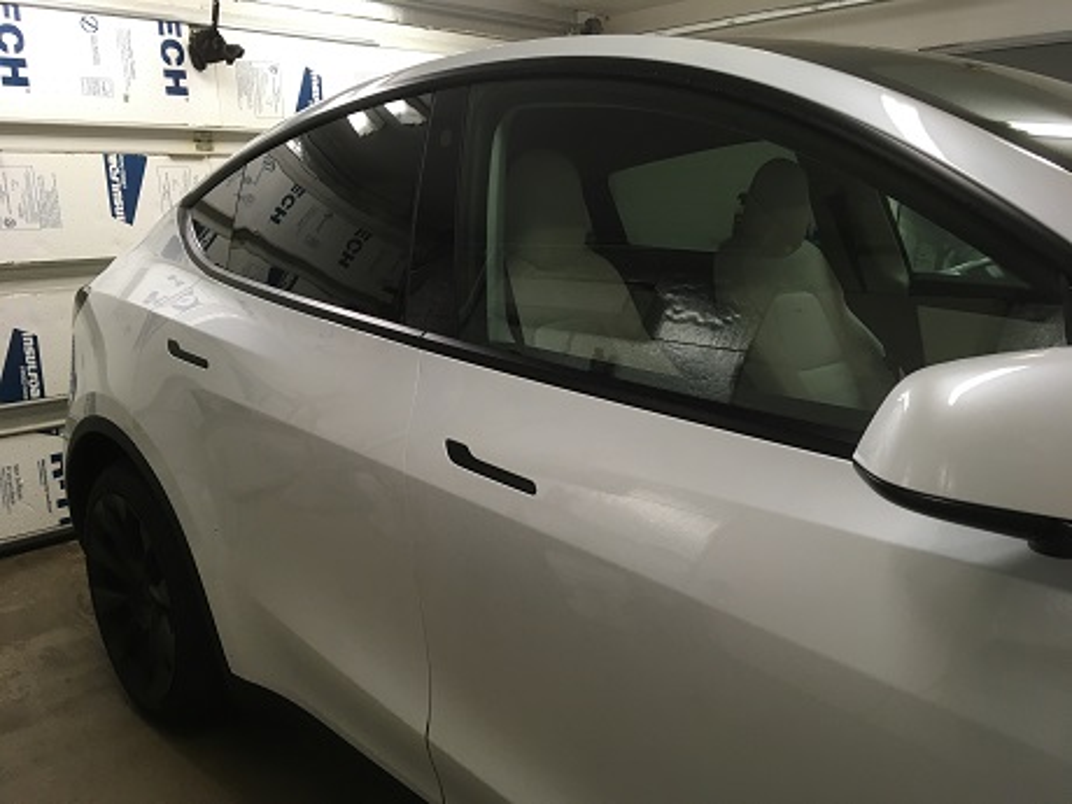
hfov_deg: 61.7
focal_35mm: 29
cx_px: 536
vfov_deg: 48.2
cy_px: 402
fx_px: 898
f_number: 2.2
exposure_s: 1/30
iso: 40
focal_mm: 4.15
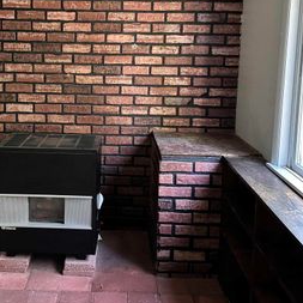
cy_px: 94
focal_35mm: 42
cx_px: 107
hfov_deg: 39.7
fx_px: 416
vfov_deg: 39.4
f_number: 1.78
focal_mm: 6.86
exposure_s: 1/60
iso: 400
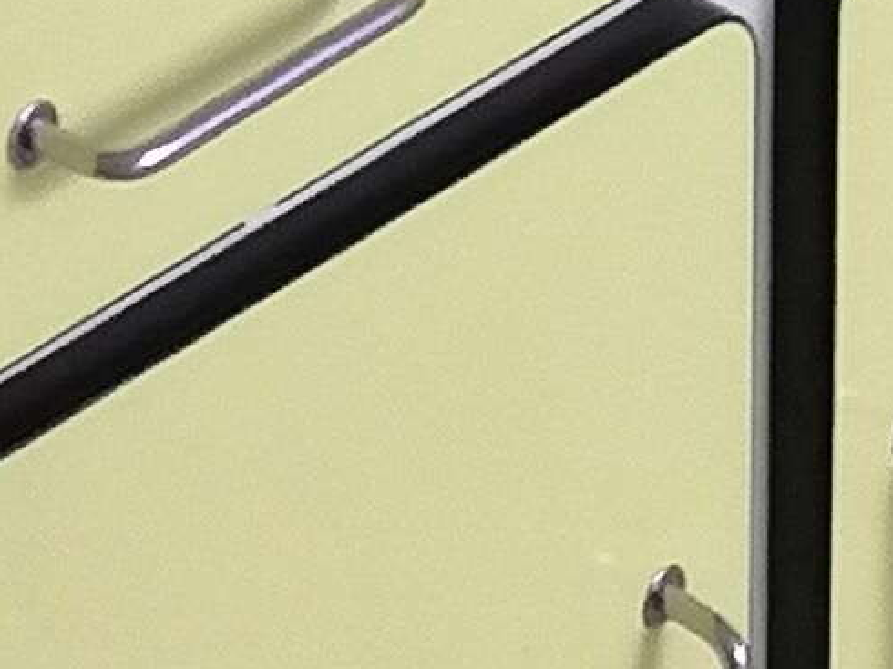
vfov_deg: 4.8
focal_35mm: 286
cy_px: -1836
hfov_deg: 6.9
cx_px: 77
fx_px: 7374
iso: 250
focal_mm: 4.75
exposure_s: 1/33.3
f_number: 1.8
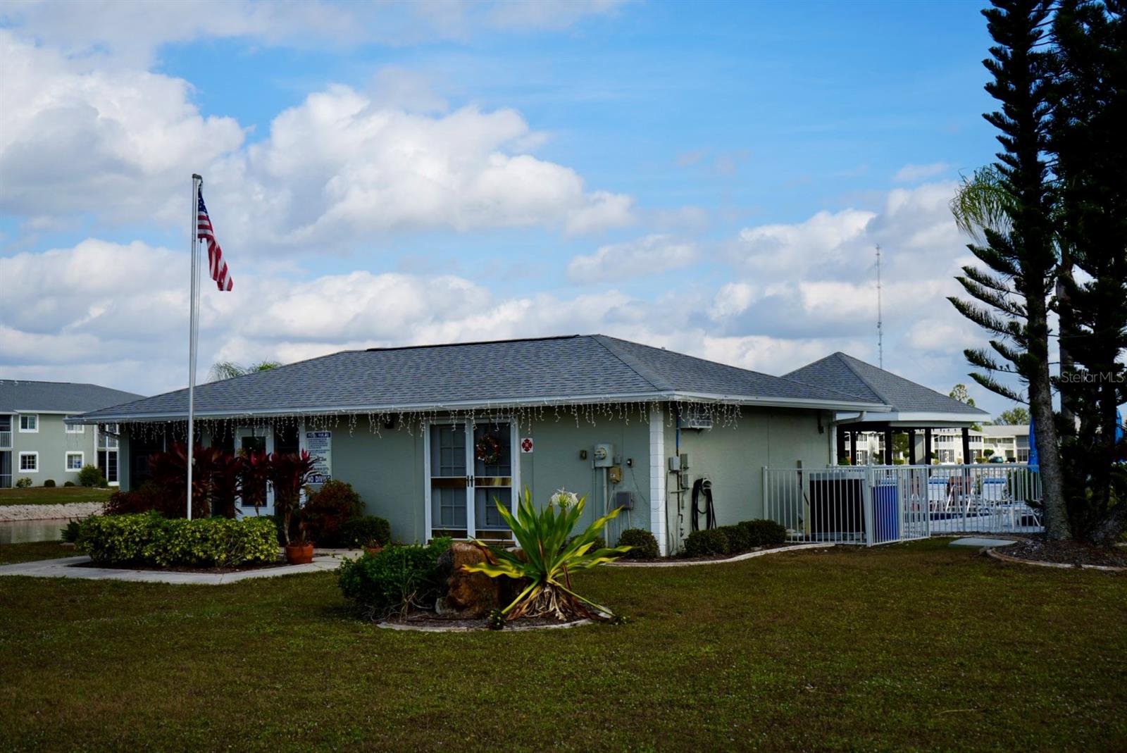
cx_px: 564
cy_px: 376
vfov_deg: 26.5
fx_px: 1598
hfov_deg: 38.9
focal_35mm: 51
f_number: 5.6
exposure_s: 1/800
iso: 100
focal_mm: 51
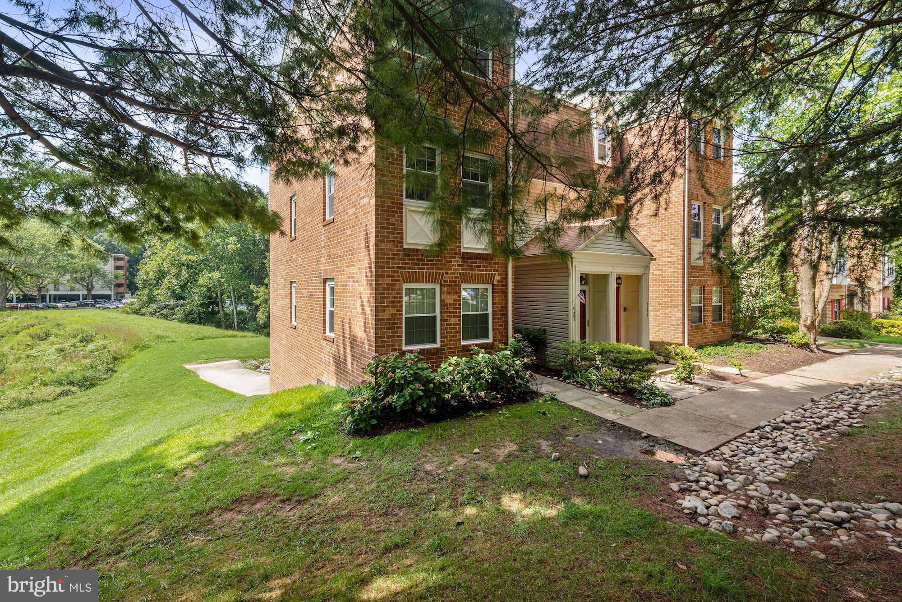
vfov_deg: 73.8
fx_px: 401
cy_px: 301
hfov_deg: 96.7
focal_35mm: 16
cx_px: 451
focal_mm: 16
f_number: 8
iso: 400
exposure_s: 1/100
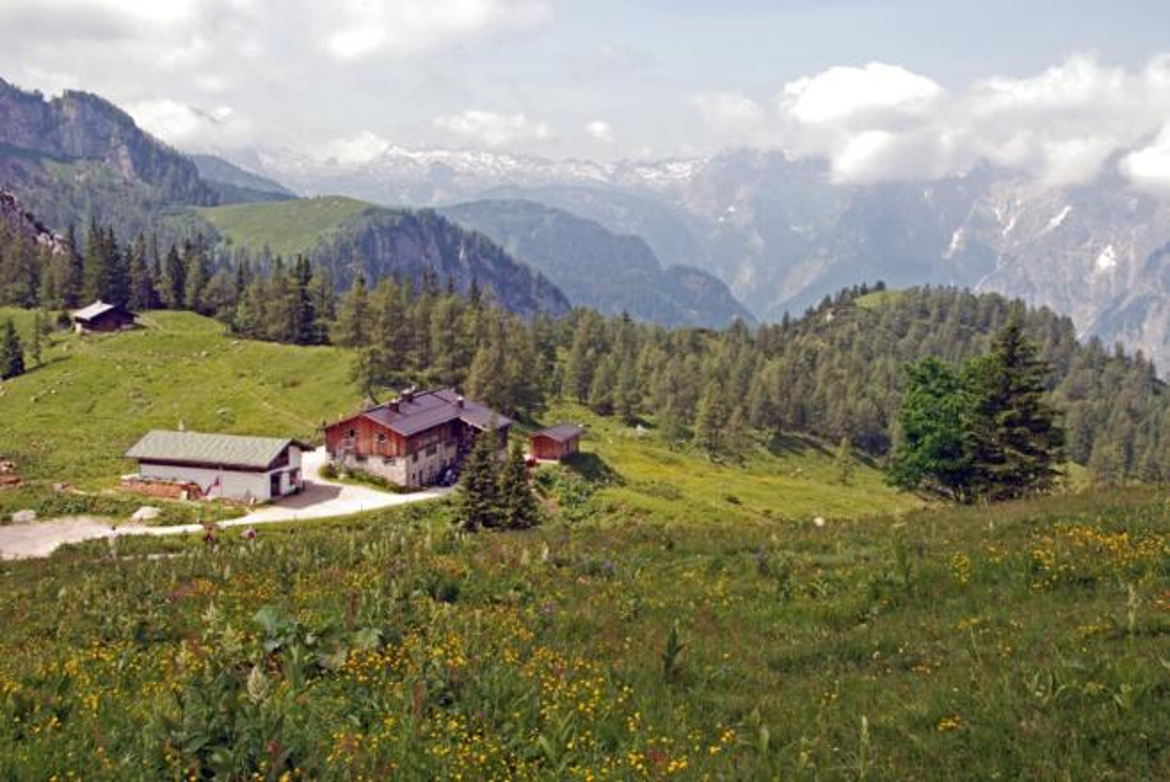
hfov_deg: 49.5
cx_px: 585
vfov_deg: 34.3
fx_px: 1269
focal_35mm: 39
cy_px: 391
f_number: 8
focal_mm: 26
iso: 160
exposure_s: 1/125
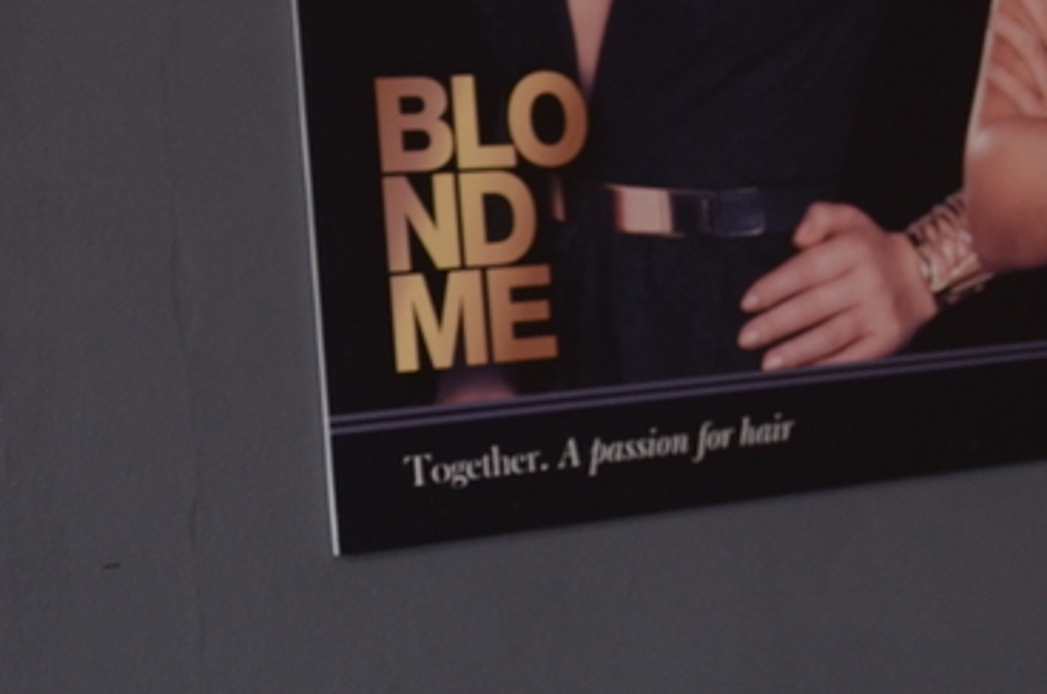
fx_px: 3571
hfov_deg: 15.3
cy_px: -100
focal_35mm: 123
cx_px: 1633
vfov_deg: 10.9
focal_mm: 26
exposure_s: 1/80
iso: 400
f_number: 4
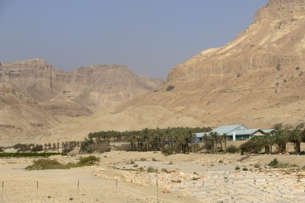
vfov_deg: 19.5
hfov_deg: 28.8
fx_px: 593
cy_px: 102
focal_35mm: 70
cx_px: 152
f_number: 7.1
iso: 200
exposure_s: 1/1250
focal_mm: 70
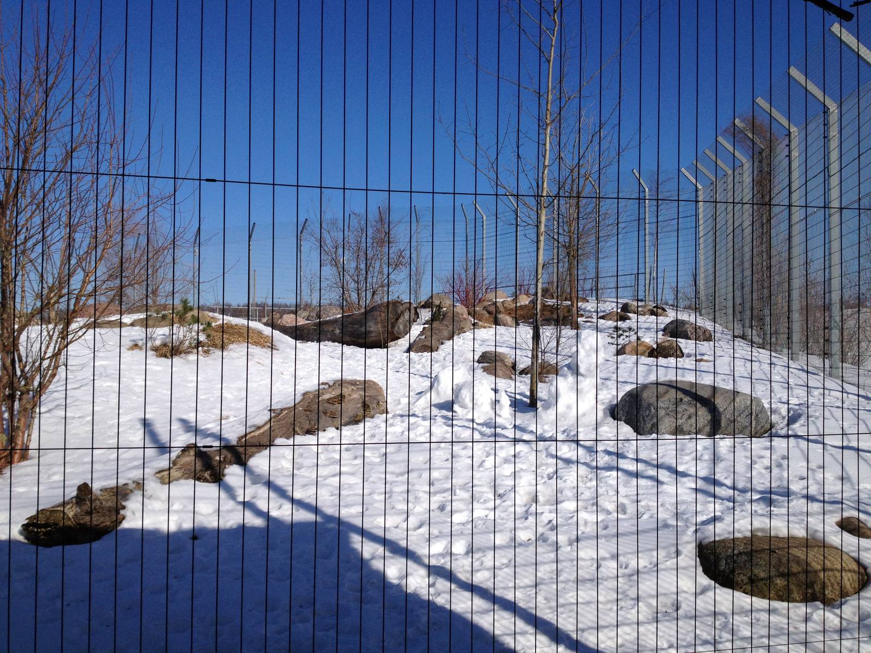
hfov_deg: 52.6
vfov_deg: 40.7
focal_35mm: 35
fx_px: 881
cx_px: 436
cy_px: 326
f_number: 2.4
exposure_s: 1/4608
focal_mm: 4.28
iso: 50
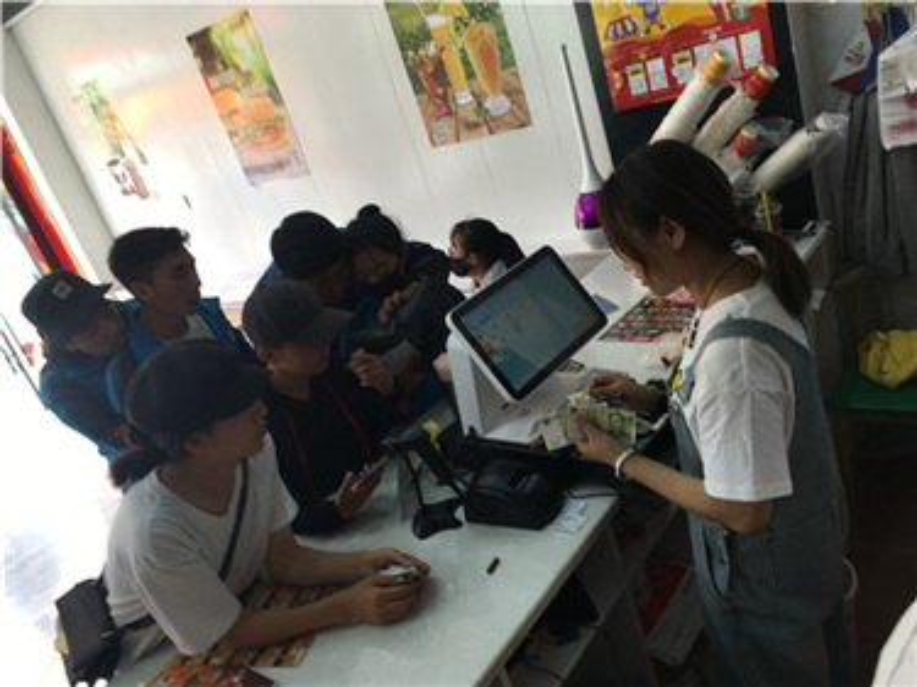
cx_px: 458
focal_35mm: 29
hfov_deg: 61.7
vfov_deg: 48.2
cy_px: 344
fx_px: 768
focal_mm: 4.15
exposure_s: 1/50
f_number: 2.2
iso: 25
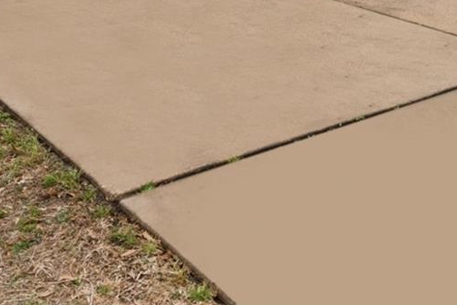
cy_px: -163
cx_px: 394
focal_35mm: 61
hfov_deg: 31.6
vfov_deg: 19.2
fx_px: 774
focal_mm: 15
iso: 800
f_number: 9
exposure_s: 1/20
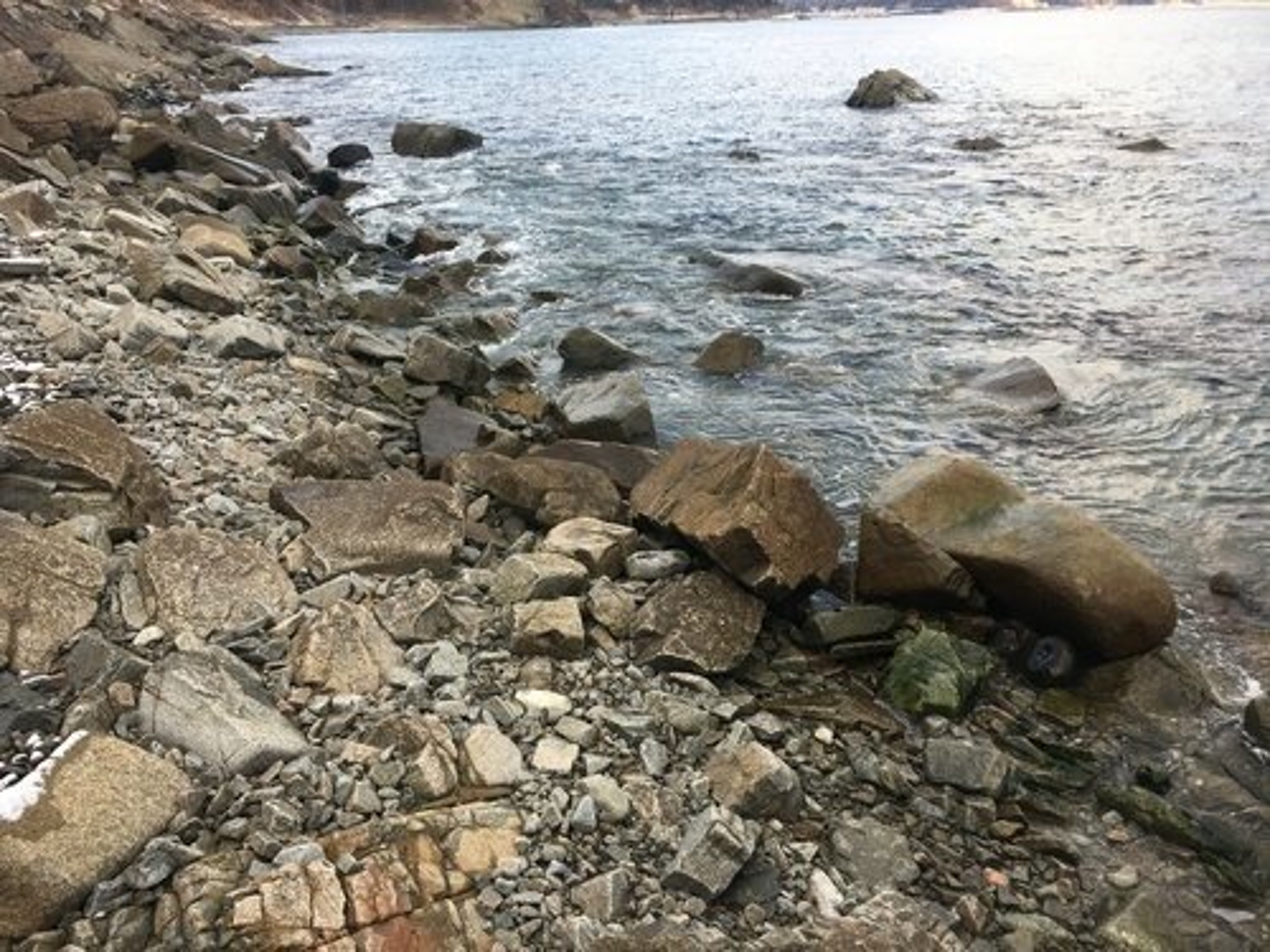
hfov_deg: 61.7
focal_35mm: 29
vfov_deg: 48.2
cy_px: 476
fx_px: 1064
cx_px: 635
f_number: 2.2
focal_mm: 4.15
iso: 25
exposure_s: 1/255
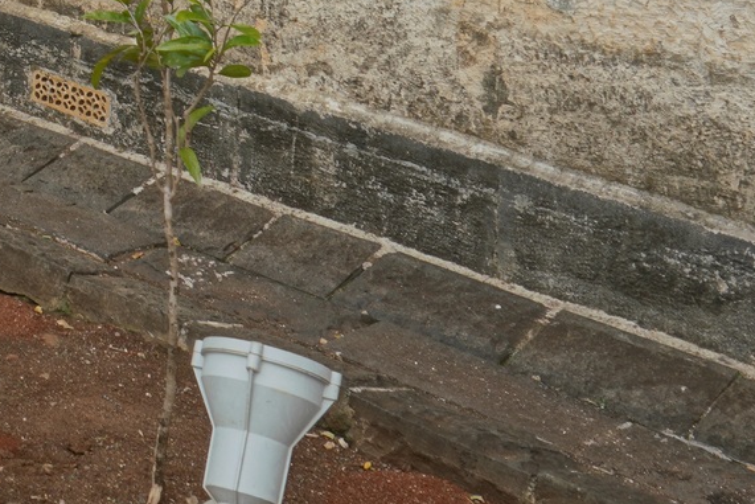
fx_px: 2203
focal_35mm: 105
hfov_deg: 17.2
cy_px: -509
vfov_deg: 11.7
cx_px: -440
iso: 200
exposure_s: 1/50
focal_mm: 24
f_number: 8
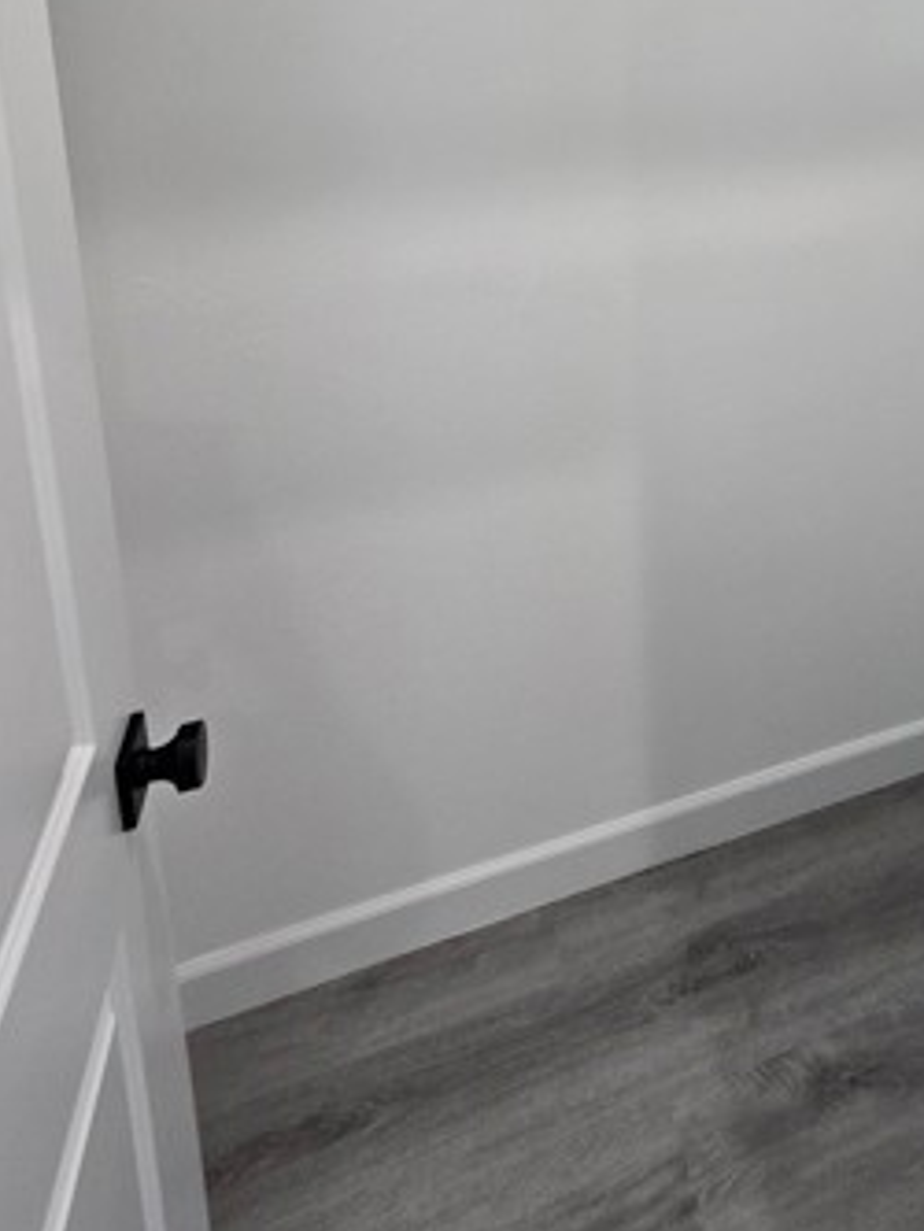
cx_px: 702
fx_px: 889
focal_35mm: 25
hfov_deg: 52.3
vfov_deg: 59.2
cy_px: 126
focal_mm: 2.2
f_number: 2.2
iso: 80
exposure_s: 1/60
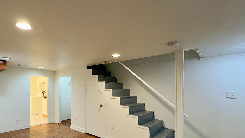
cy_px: 88
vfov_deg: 52.9
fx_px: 136
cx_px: 86
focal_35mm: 21
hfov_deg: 81.6
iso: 200
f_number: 2.2
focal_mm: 2.22
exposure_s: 1/60
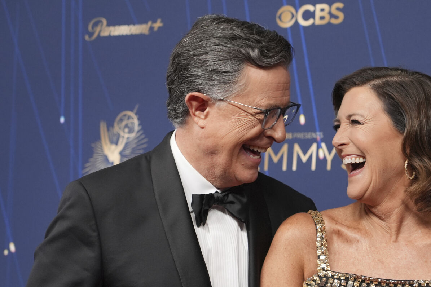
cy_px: 202
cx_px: 280
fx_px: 1783
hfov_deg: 13.8
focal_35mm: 149
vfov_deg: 9.2
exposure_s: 1/320
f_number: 4
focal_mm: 101
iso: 1600
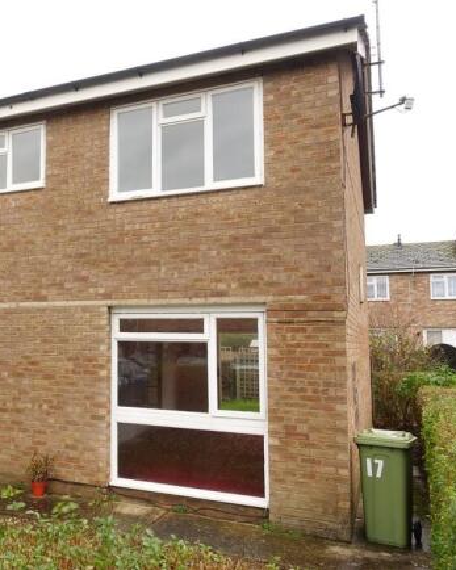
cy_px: 286
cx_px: 41
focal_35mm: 34
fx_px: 574
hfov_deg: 40.0
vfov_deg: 52.9
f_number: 6.3
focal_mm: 8.8
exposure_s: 1/15
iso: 125
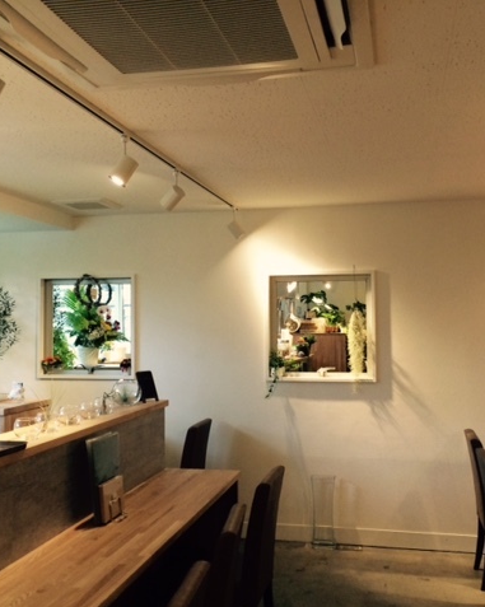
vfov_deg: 48.0
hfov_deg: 39.1
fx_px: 682
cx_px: 261
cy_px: 304
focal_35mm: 38
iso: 250
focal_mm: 4.15
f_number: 2.2
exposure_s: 1/33
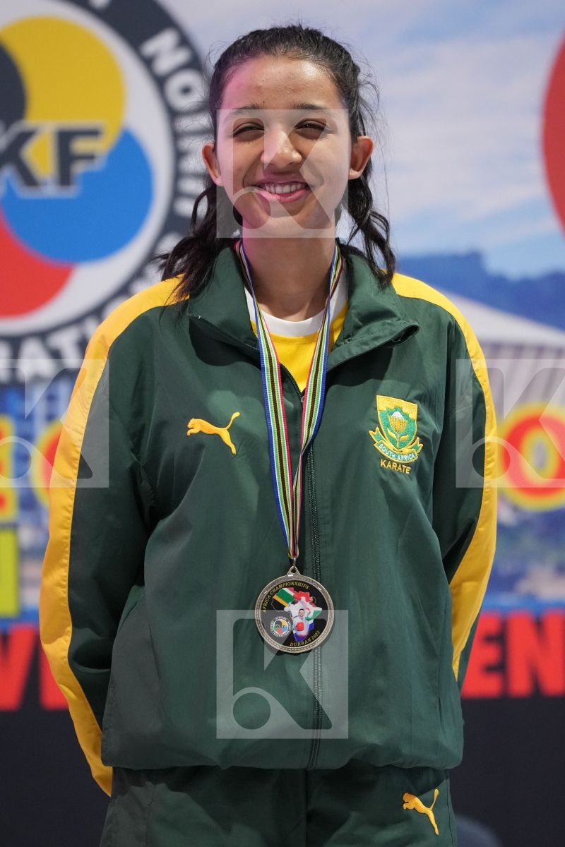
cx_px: 282
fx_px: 7062
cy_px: 424
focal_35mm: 300
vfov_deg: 6.9
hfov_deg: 4.6
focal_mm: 200
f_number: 2.8
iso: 4000
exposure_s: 1/250
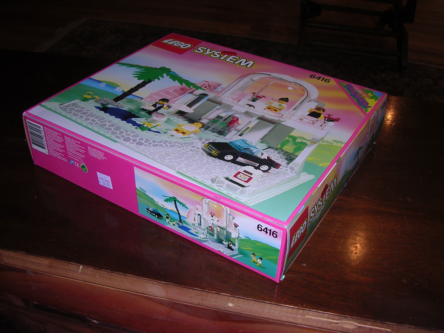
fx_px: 487
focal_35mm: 38
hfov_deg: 49.0
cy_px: 166
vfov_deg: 37.7
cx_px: 222
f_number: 2.8
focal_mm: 5.8
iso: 100
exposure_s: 1/60.1
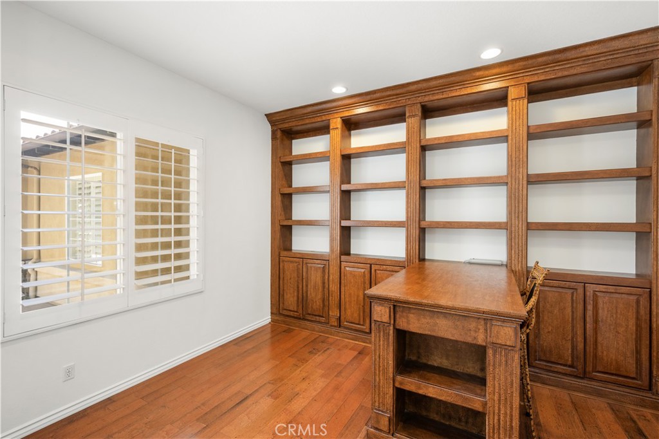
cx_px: 330
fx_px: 284
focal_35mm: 16
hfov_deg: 98.6
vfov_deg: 75.5
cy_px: 220
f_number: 6.3
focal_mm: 15.5
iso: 80
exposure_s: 1/6
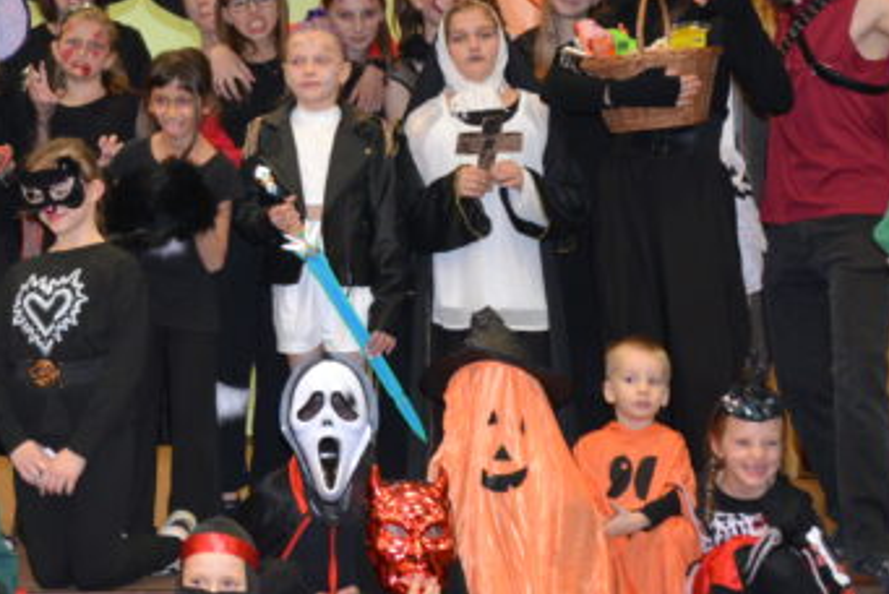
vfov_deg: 14.2
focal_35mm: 96
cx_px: -141
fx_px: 2373
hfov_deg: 20.1
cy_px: 132
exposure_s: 1/60
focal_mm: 32
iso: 720
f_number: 3.8
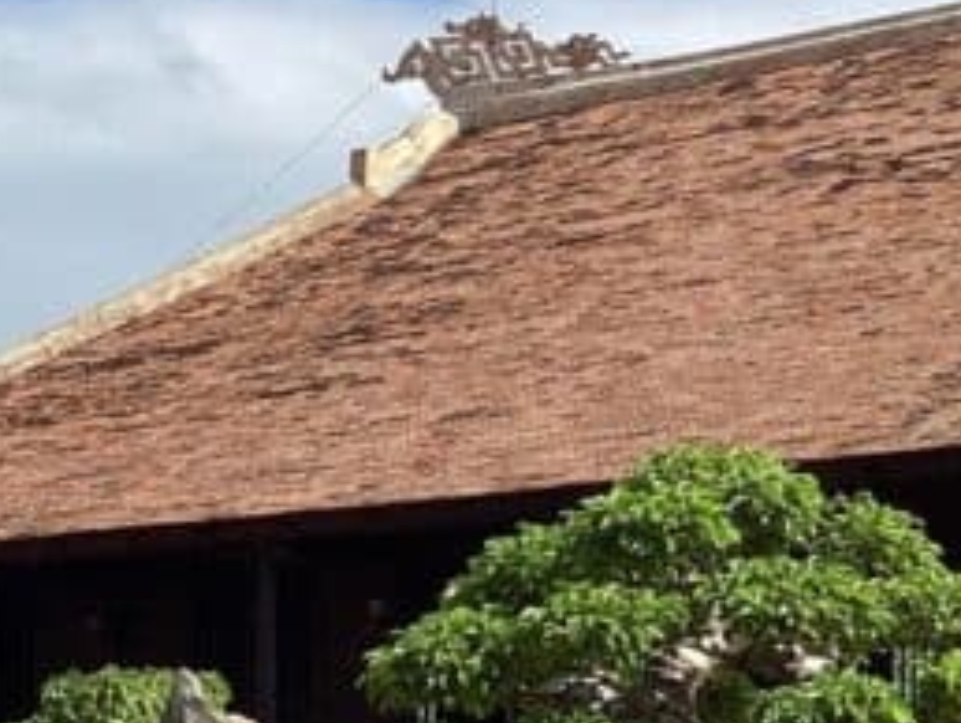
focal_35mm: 123
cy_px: 898
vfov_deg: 11.8
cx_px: -499
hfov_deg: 14.8
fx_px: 3418
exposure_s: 1/1431
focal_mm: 3.3
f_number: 2.4
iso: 25
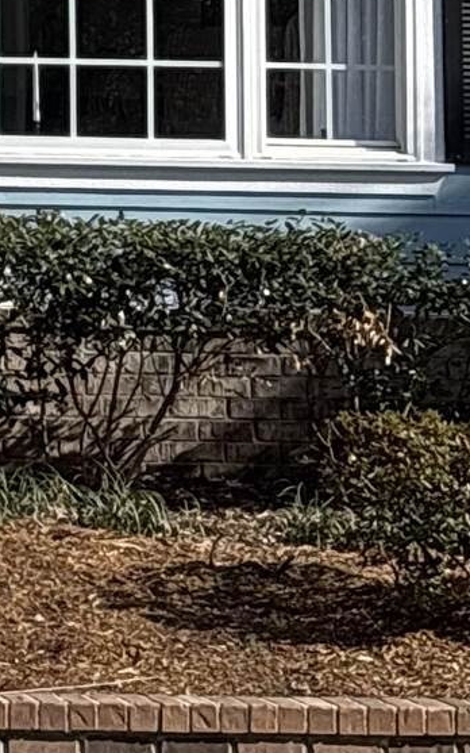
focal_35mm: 228
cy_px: -345
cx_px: -654
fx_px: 4674
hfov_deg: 5.6
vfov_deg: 9.0
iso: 40
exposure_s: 1/2193
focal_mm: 5.96
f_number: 1.6
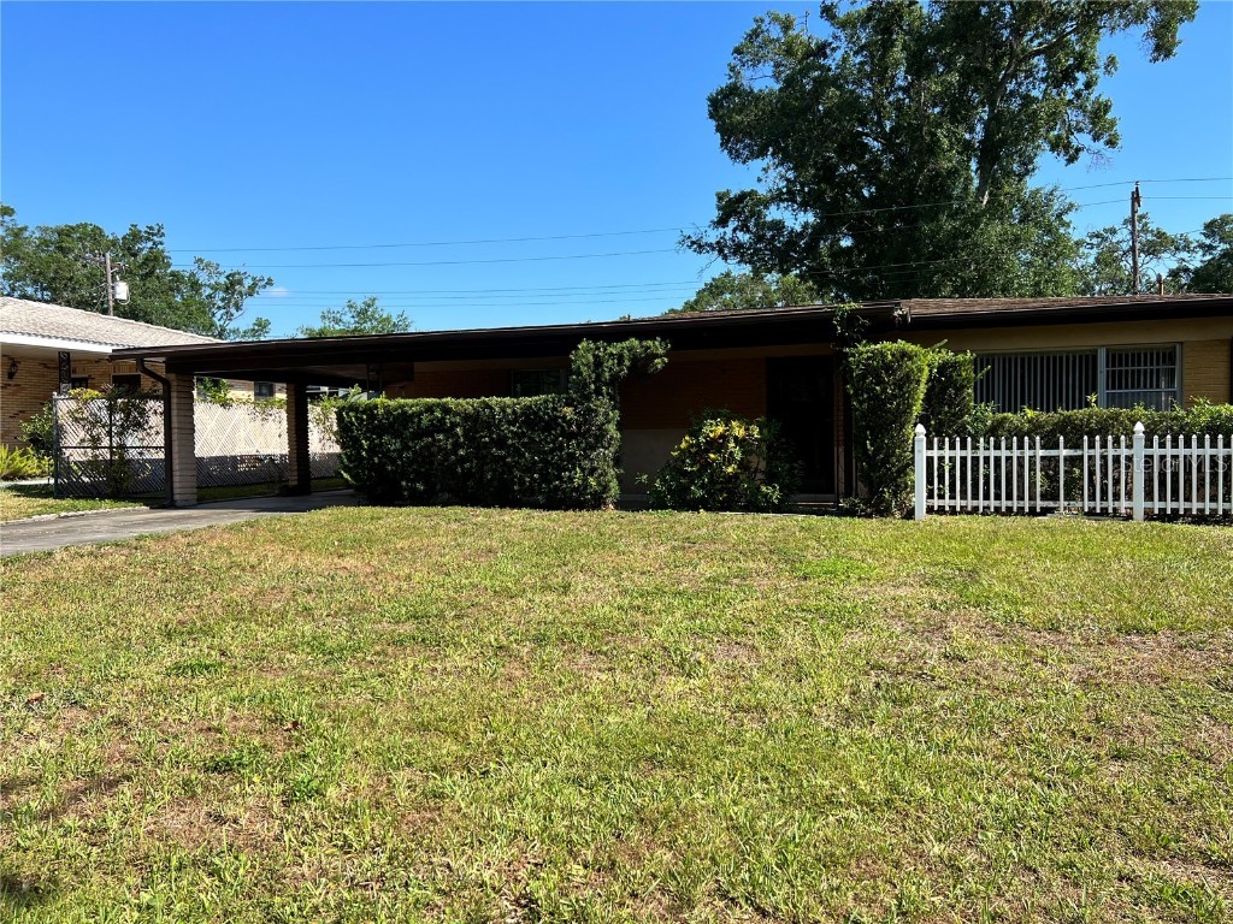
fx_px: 926
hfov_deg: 67.3
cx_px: 616
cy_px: 462
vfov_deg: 53.1
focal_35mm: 26
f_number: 1.5
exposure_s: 1/2571
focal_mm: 5.7
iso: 50
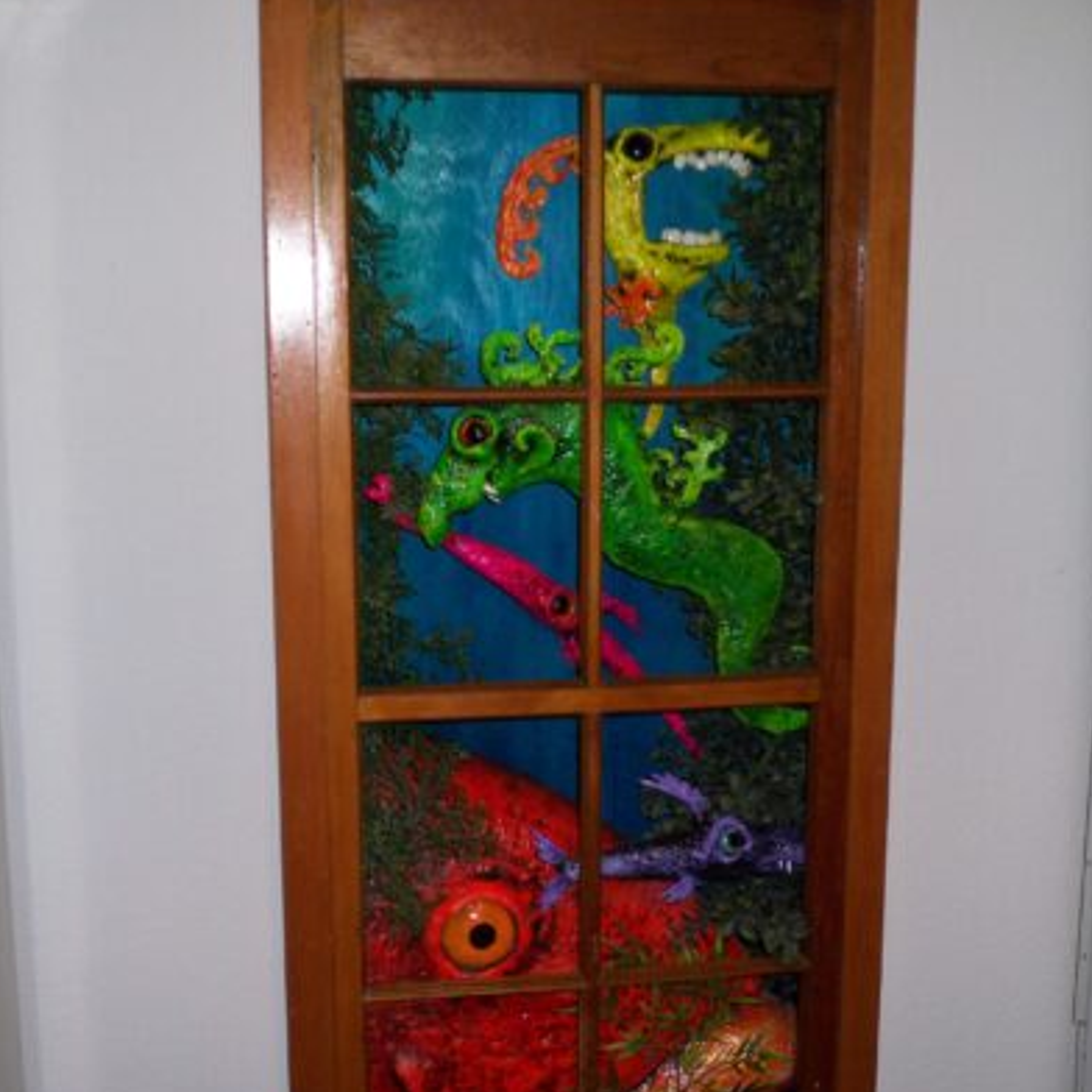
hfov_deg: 36.1
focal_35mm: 47
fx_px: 1677
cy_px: 627
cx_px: 553
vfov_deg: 36.0
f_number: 3.9
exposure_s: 1/60
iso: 125
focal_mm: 6.4
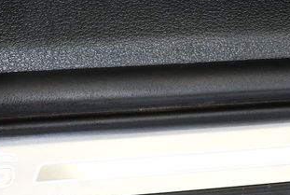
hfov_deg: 26.2
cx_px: 18
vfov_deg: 18.5
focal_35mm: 74
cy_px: 118
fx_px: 598
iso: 1400
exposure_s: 1/125
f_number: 3.5
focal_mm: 18
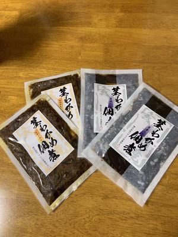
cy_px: 118
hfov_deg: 53.1
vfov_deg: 67.3
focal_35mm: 26
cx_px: 89
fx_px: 178
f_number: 1.8
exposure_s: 1/50
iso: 125
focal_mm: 4.25
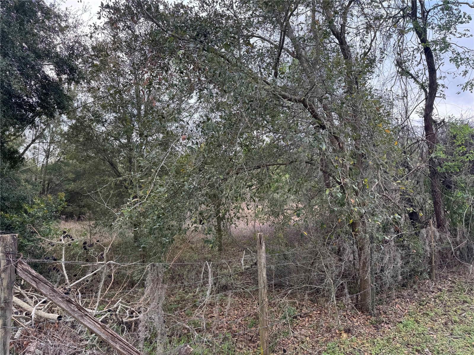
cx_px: 237
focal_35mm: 24
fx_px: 329
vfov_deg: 56.8
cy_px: 178
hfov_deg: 71.6
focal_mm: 6.76
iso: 80
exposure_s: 1/417
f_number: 1.78
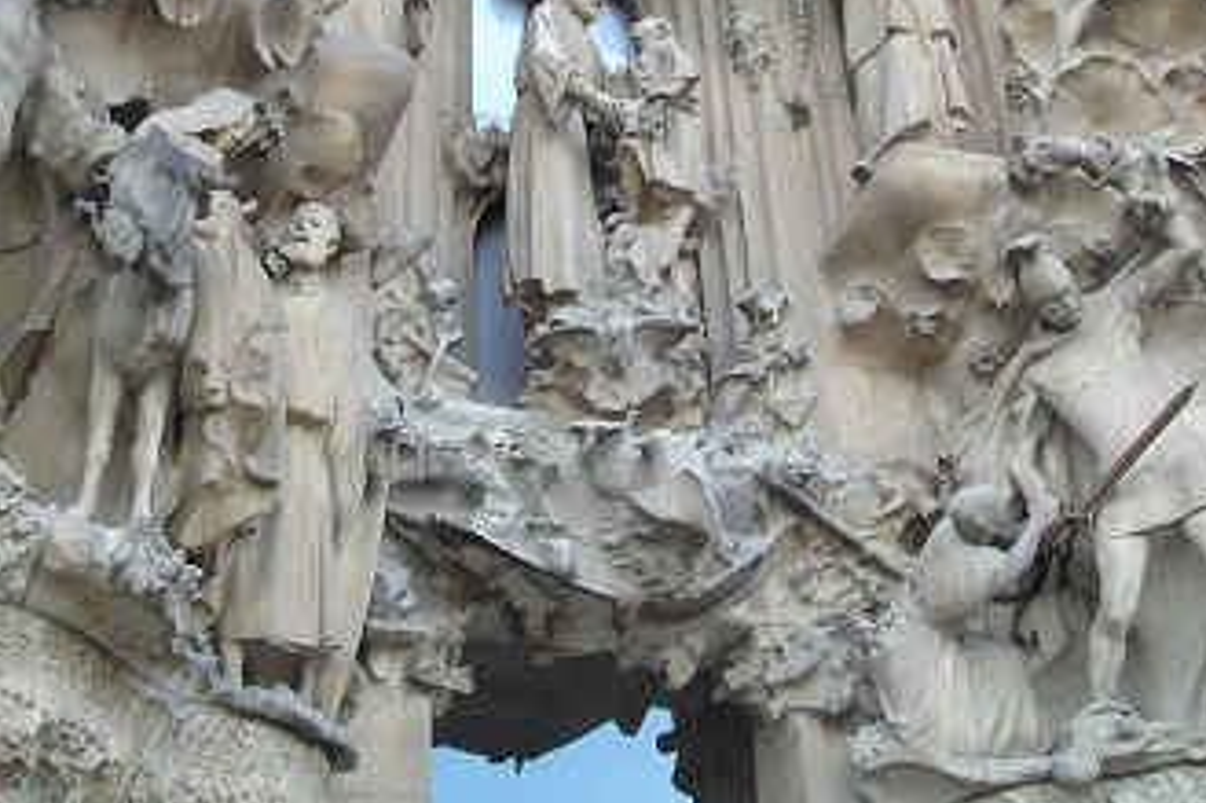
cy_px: 194
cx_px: 614
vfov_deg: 24.7
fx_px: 1808
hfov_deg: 36.9
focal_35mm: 54
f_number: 3.2
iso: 50
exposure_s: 1/60.7
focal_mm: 6.3
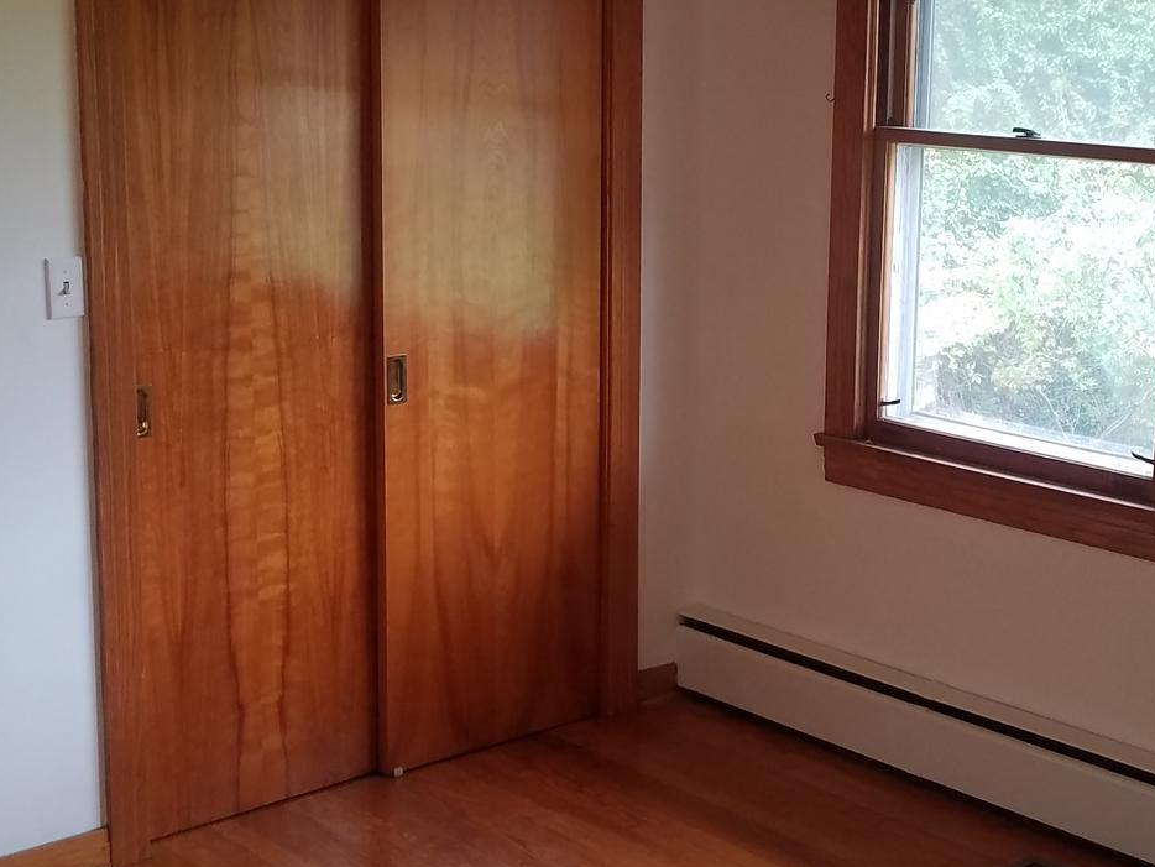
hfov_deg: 33.5
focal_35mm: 57
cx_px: 746
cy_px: 307
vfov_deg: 25.6
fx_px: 1902
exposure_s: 1/60
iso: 80
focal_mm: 4.2
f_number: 1.7
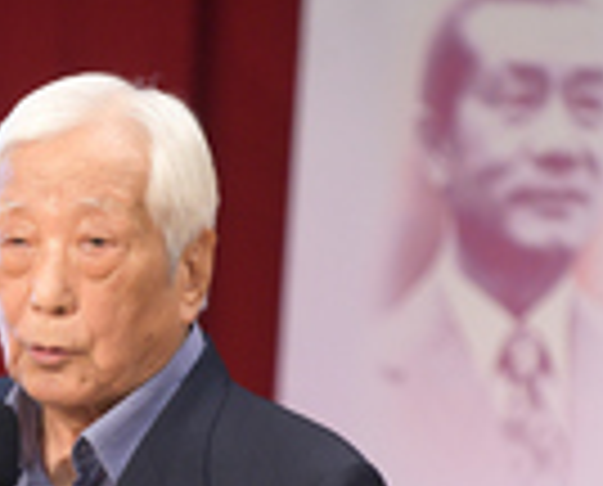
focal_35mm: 447
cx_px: 176
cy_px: 475
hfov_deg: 4.3
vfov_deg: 3.5
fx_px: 8001
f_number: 2.8
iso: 2000
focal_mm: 160
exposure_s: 1/80
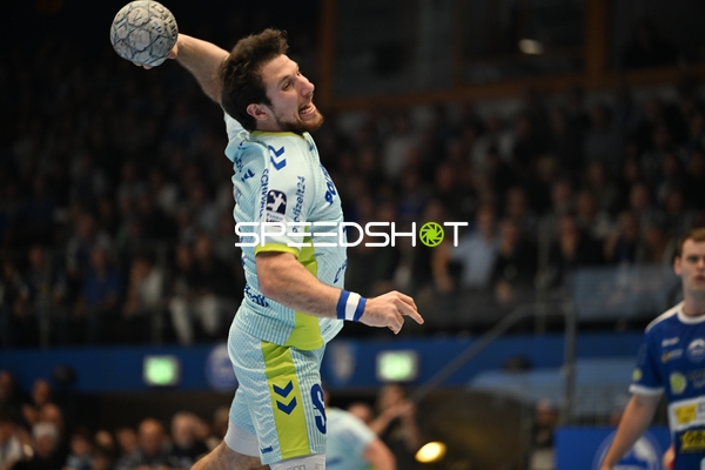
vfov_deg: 7.6
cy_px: 235
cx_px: 352
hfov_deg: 11.4
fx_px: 3525
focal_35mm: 180
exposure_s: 1/800
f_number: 2.8
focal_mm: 180
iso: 1600
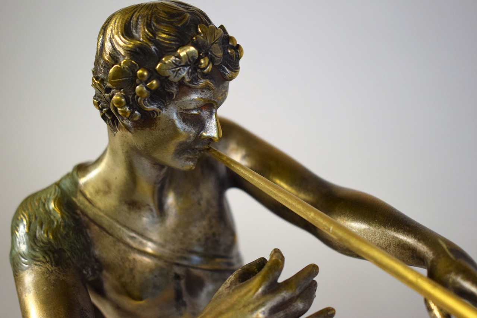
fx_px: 894
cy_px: 159
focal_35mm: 68
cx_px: 238
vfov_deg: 20.2
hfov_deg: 29.9
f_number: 5
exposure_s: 1/60
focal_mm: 45
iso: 1100
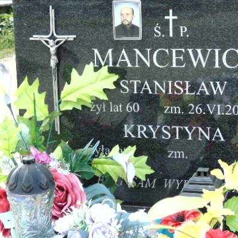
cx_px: 125
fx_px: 685
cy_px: 118
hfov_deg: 19.7
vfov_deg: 19.7
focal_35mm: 88
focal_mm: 11
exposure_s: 1/125
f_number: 4.5
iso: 80
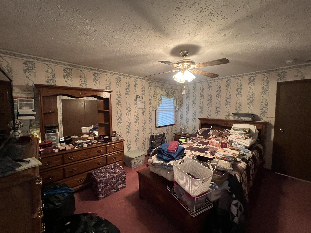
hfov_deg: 106.2
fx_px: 117
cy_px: 116
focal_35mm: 13
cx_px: 156
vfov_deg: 89.9
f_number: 1.8
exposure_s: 1/60
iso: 640
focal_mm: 1.57
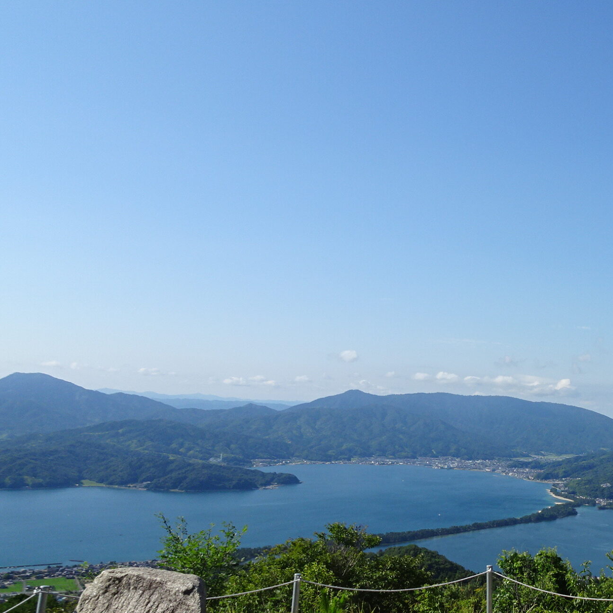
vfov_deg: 39.8
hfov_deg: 37.5
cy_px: 383
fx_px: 841
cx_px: 546
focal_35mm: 42
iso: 80
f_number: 3.5
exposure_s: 1/1000
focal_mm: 4.1
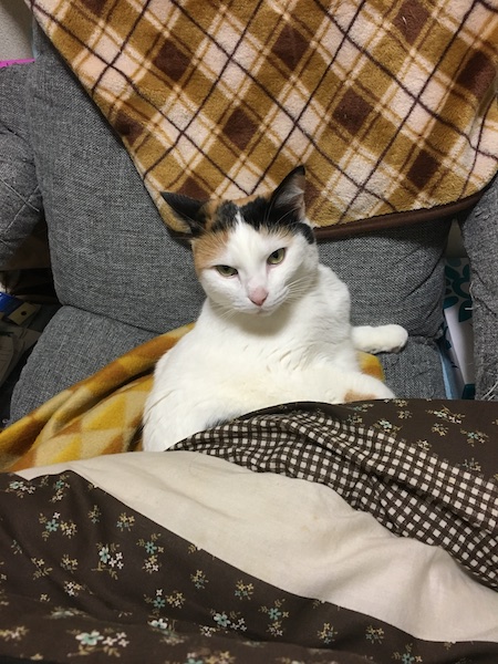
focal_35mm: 29
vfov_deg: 61.7
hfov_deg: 48.2
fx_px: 556
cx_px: 249
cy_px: 332
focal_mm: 4.15
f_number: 2.2
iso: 125
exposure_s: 1/30
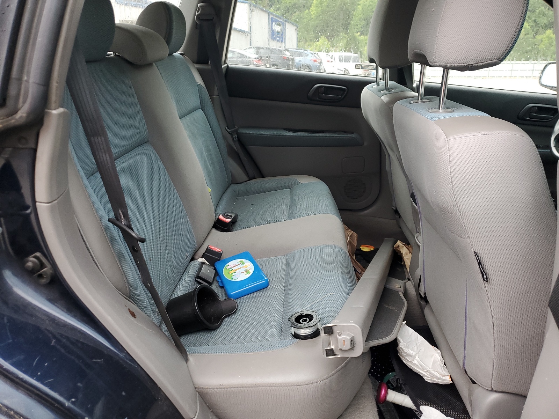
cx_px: 280
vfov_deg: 53.1
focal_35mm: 26
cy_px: 210
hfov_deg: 67.3
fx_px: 420
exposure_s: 1/120
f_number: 1.5
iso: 82
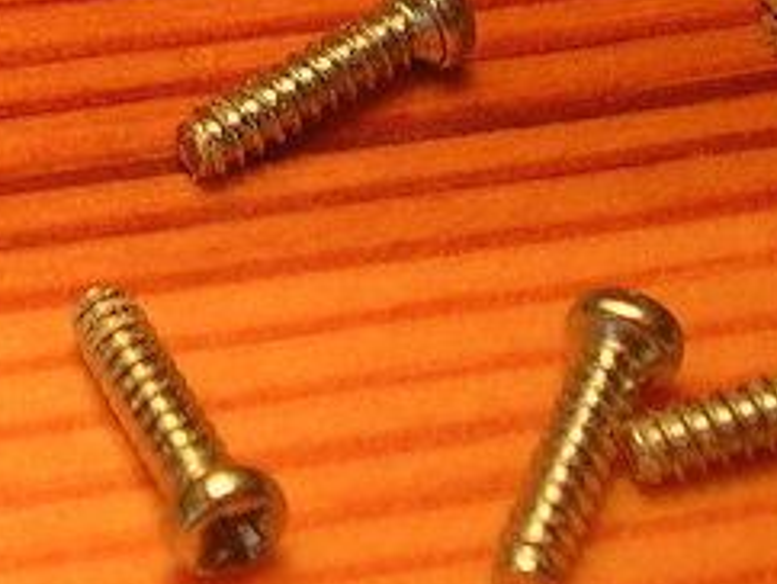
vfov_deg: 6.6
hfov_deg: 8.7
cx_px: -205
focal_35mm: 224
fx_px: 5033
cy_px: -186
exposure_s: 1/173
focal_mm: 8
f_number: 3.2
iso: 50
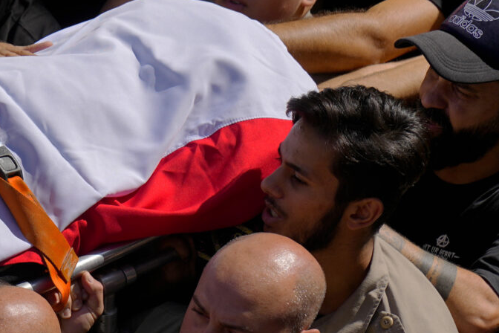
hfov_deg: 7.7
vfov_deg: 5.3
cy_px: 329
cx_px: -334
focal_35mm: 259
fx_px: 3590
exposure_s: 1/1250
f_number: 4.5
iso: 100
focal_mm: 68
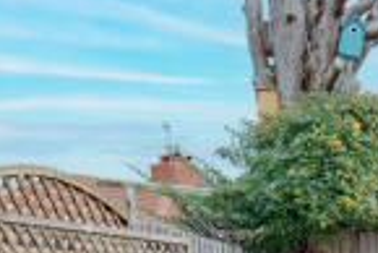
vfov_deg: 12.2
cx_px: 323
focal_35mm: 108
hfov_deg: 18.7
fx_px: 1135
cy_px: 361
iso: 400
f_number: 8
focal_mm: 21.9
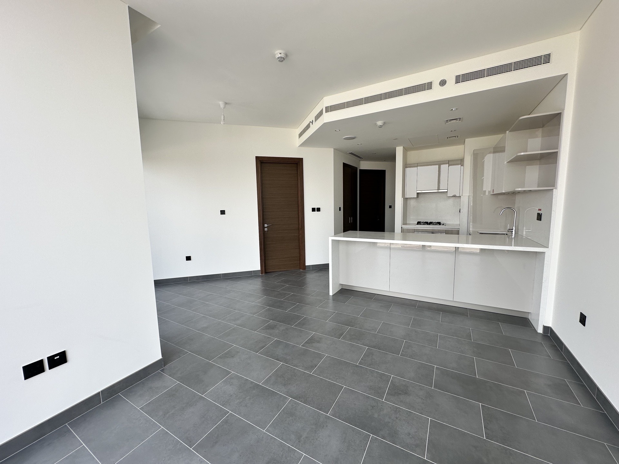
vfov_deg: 85.7
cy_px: 232
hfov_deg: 102.1
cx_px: 310
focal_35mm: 14
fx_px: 250
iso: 40
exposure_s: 1/133
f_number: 2.2
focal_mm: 2.22
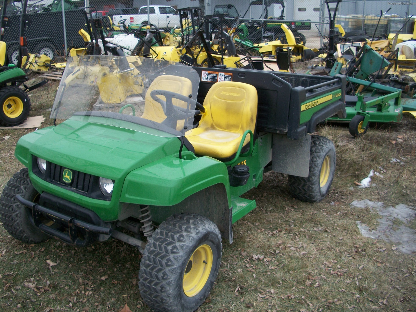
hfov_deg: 52.6
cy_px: 156
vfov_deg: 40.7
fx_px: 421
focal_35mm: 35
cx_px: 208
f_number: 3.1
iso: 80
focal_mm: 6.3
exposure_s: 1/50
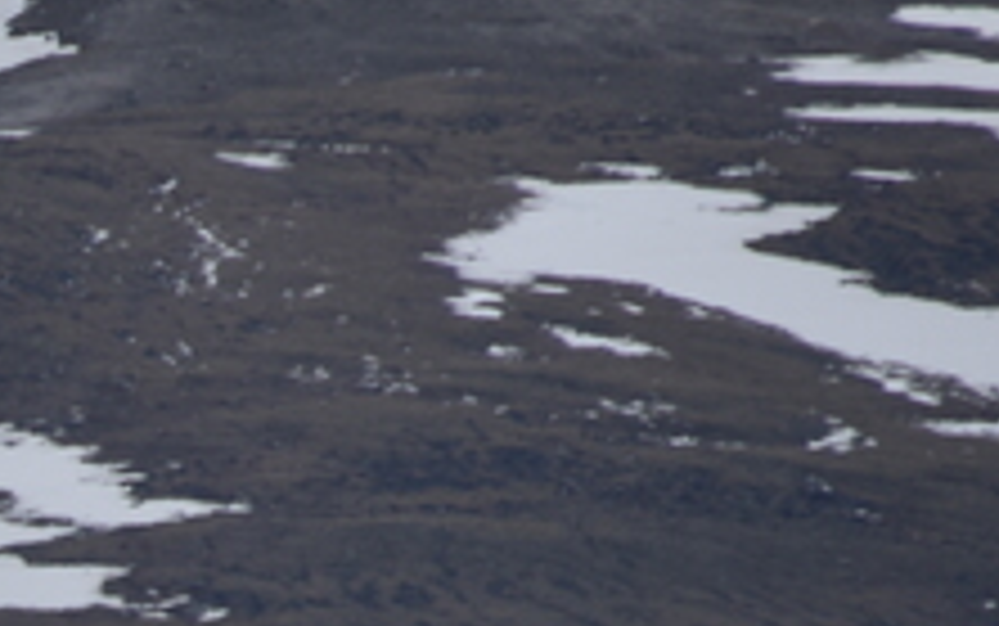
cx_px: -1458
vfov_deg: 0.7
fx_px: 48024
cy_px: 1360
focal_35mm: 1763
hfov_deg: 1.2
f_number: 9
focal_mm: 300
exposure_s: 1/640
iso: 100
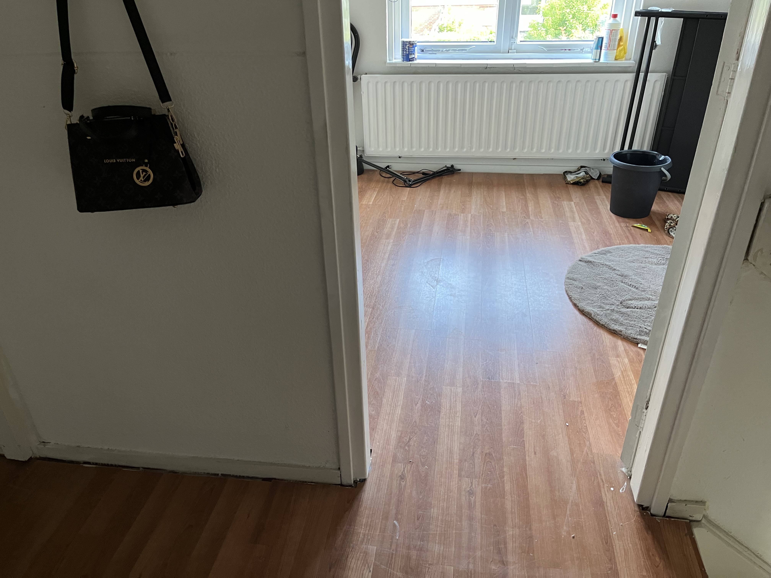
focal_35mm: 26
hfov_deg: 67.3
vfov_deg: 53.1
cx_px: 386
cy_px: 289
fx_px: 579
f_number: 1.6
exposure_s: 1/60
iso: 250
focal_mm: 5.1
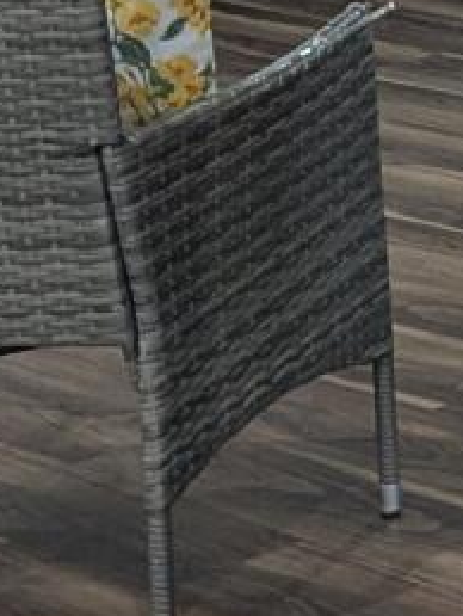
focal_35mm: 186
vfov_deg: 10.4
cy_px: -179
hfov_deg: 6.7
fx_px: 3312
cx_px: 1703
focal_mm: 6.81
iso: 169
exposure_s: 1/24
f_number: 1.85
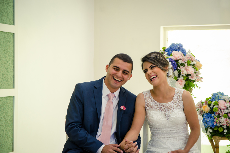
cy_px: 76
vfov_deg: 13.0
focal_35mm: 105
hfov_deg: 19.5
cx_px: 115
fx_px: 669
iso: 400
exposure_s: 1/100
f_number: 4
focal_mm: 70
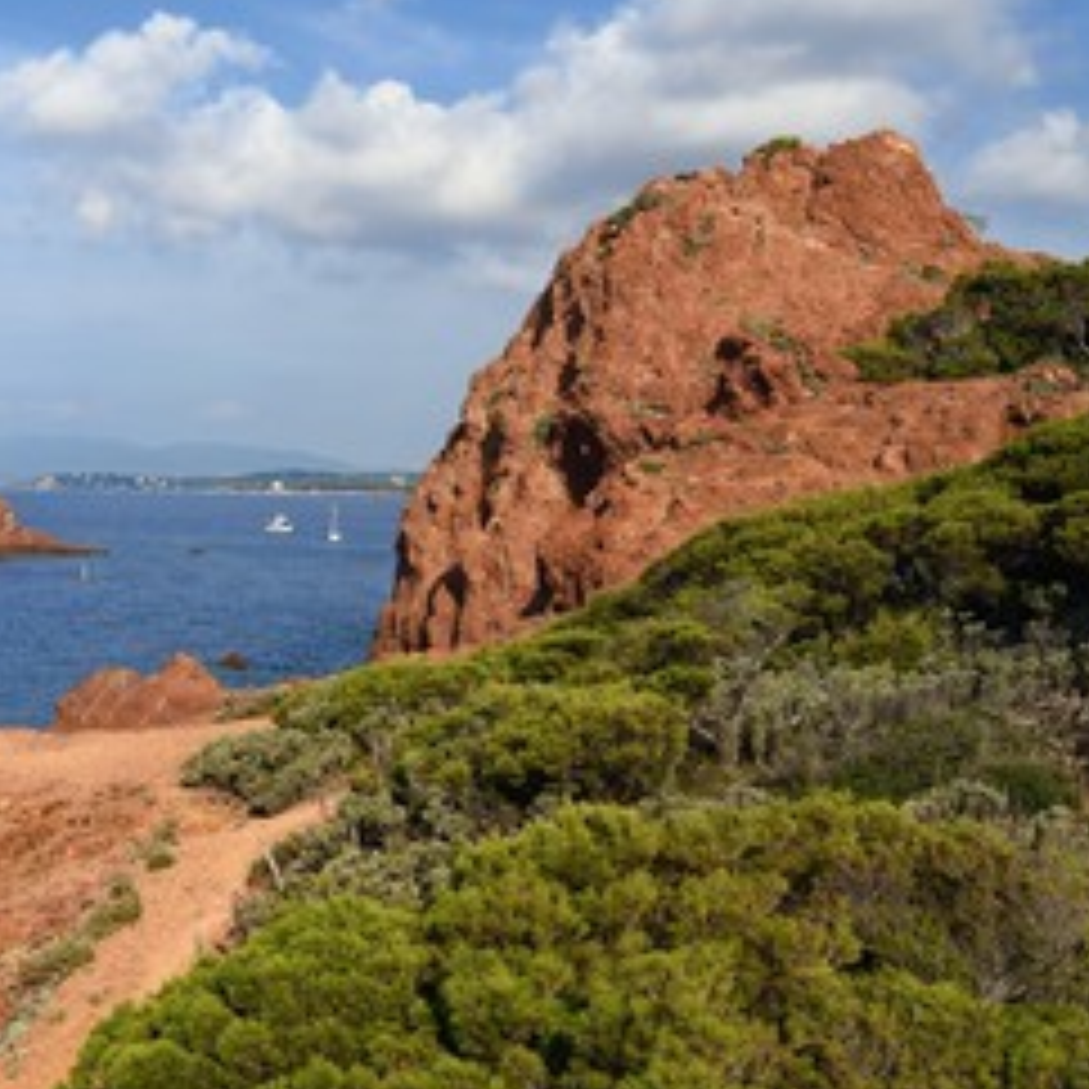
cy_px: 598
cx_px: 220
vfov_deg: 30.5
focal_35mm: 56
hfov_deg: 29.9
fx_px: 1993
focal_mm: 38
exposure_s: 1/250
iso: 200
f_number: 13
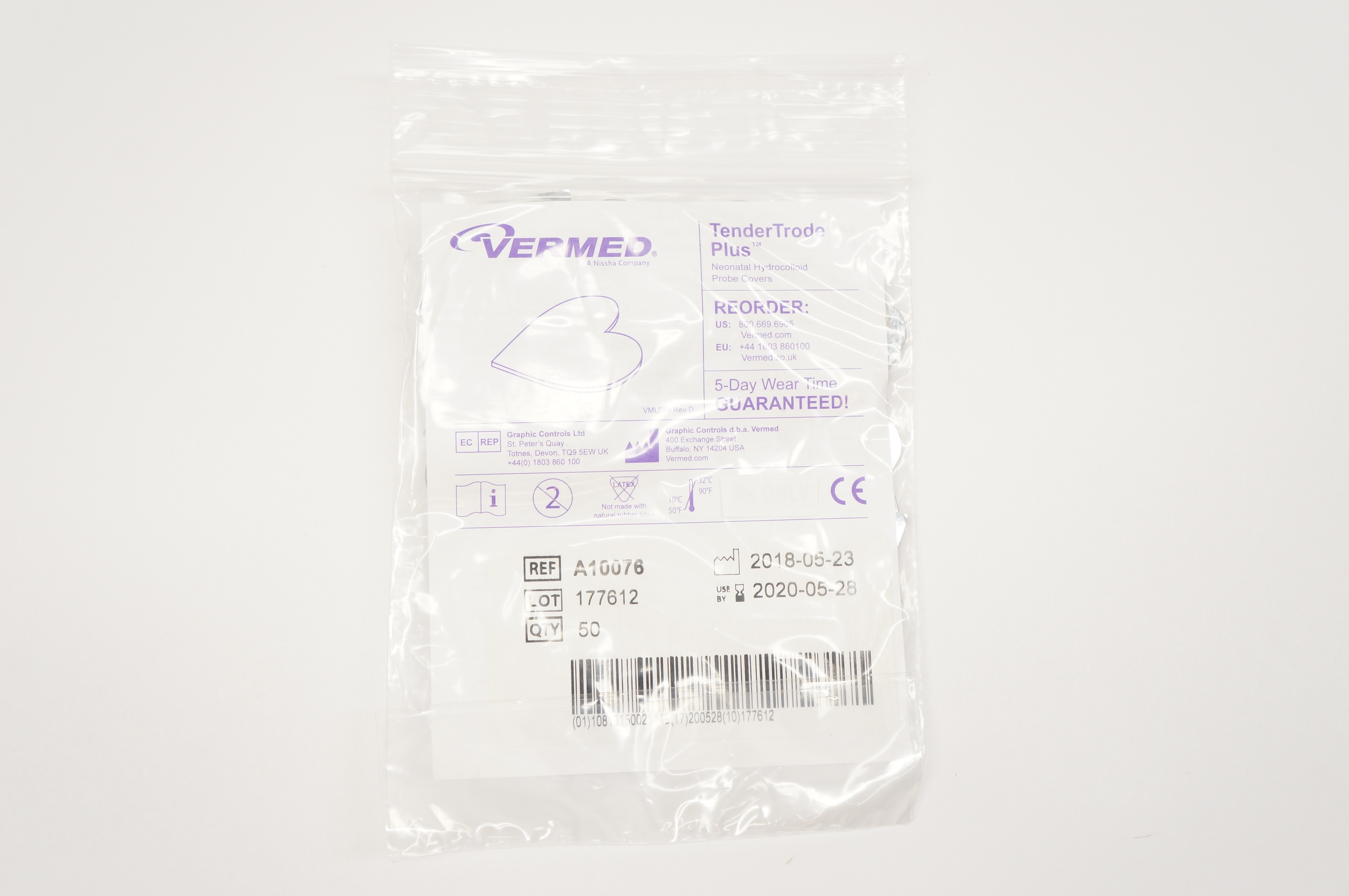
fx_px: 1516
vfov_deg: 32.9
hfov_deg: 48.0
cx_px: 674
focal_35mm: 40
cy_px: 448
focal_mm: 27
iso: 400
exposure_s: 1/80
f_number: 5.6
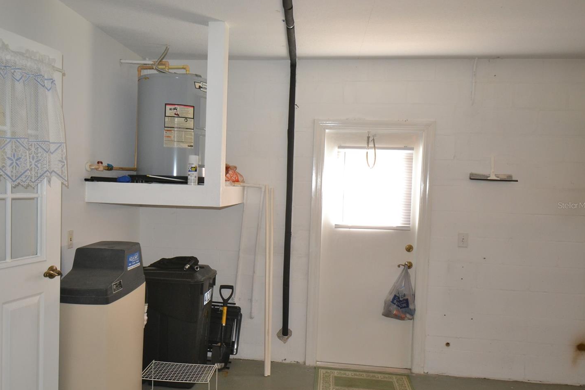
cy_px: 205
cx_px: 267
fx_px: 464
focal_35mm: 29
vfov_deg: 45.5
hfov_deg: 64.3
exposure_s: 1/60
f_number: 4.2
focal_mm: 17
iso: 720
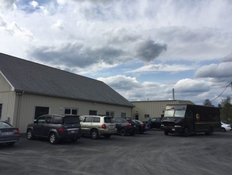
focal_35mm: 29
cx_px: 116
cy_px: 88
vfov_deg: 48.3
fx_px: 194
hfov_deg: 61.6
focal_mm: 4.15
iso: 32
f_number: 2.2
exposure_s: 1/3300
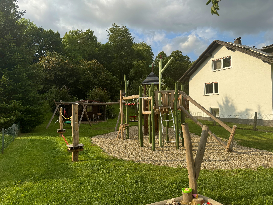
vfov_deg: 56.8
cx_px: 136
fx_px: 189
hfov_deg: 71.6
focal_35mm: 24
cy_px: 102
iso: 80
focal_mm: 6.76
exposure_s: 1/3247
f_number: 1.78
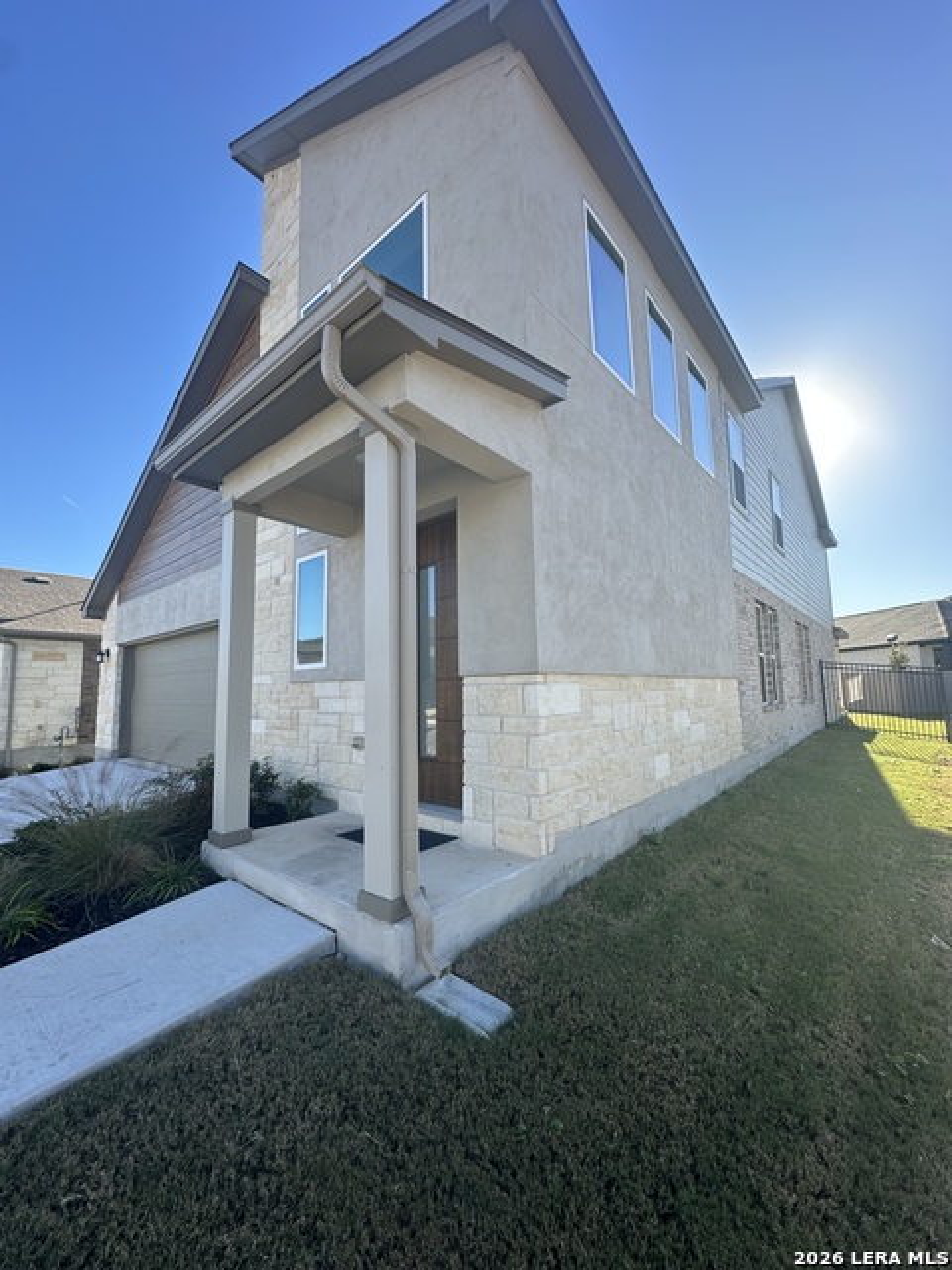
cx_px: 476
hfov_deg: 85.7
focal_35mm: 14
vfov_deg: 102.1
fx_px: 513
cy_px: 635
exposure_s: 1/567
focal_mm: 2.22
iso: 40
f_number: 2.2
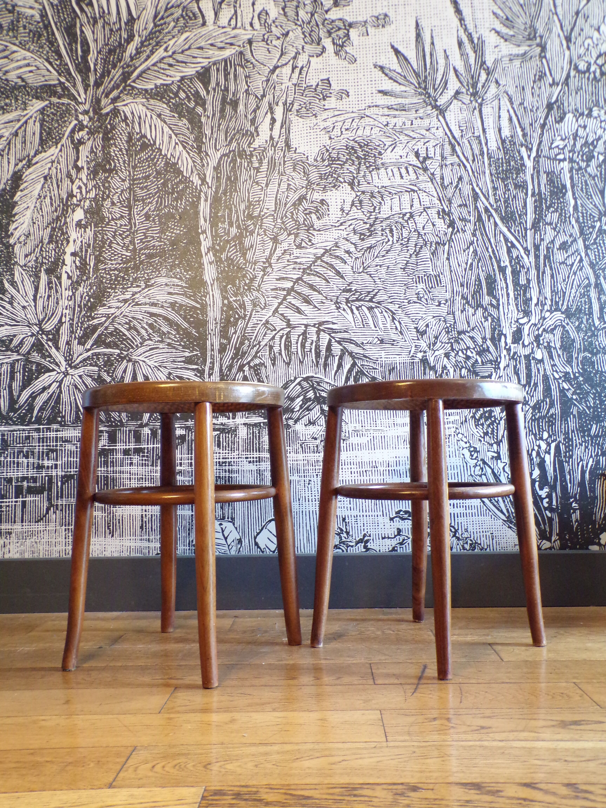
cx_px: 303
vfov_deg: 56.8
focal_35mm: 32
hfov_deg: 44.2
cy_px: 404
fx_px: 747
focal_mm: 5.8
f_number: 3.2
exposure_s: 1/17
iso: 385
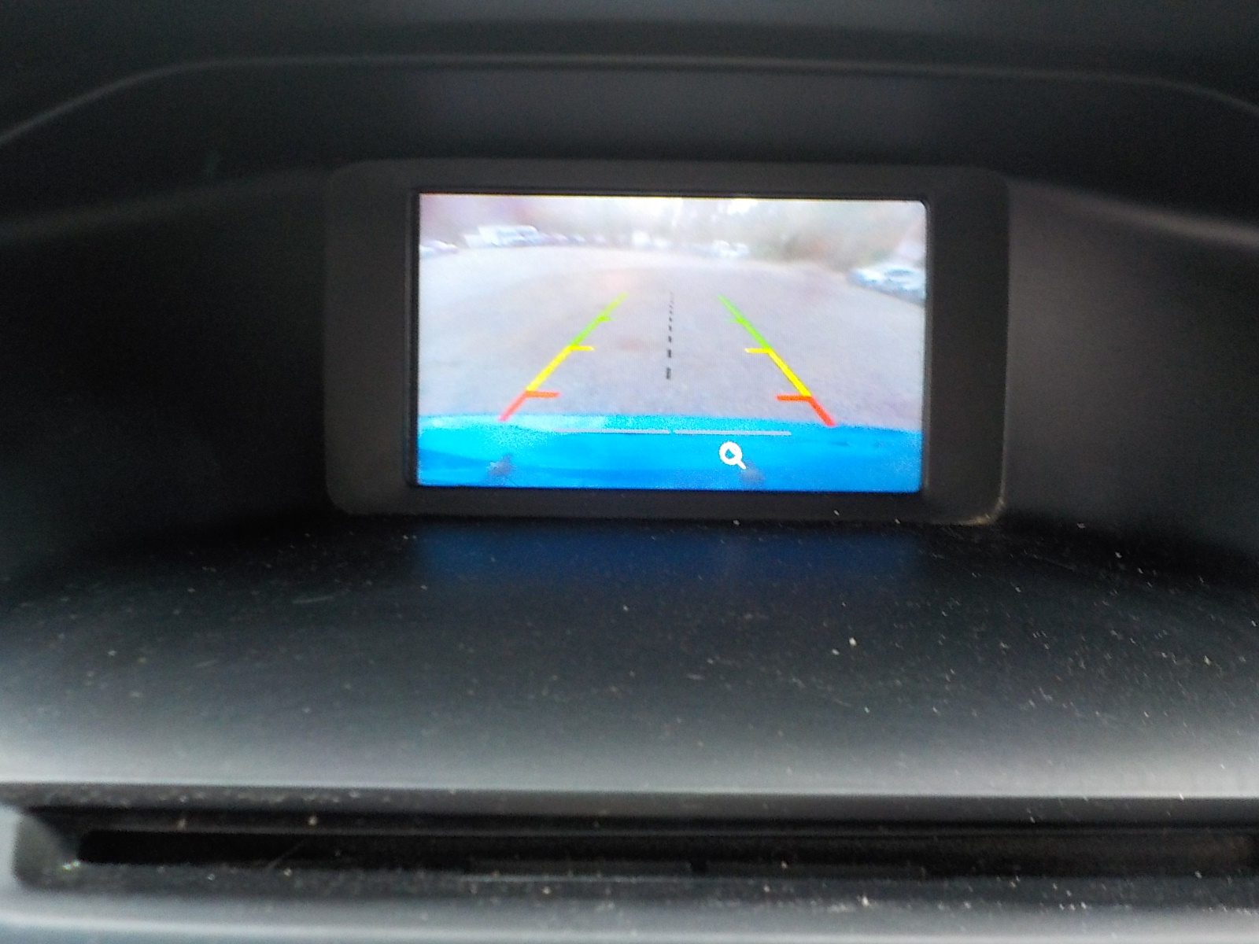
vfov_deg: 46.8
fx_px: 1091
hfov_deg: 60.0
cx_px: 630
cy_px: 472
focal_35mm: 30
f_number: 3.3
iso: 320
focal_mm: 4.1
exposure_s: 1/30
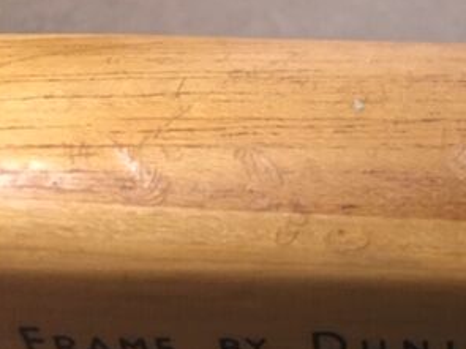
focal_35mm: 63
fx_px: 848
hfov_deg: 28.4
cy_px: 295
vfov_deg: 22.8
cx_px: 491
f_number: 2.2
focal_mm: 4.15
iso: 500
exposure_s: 1/17
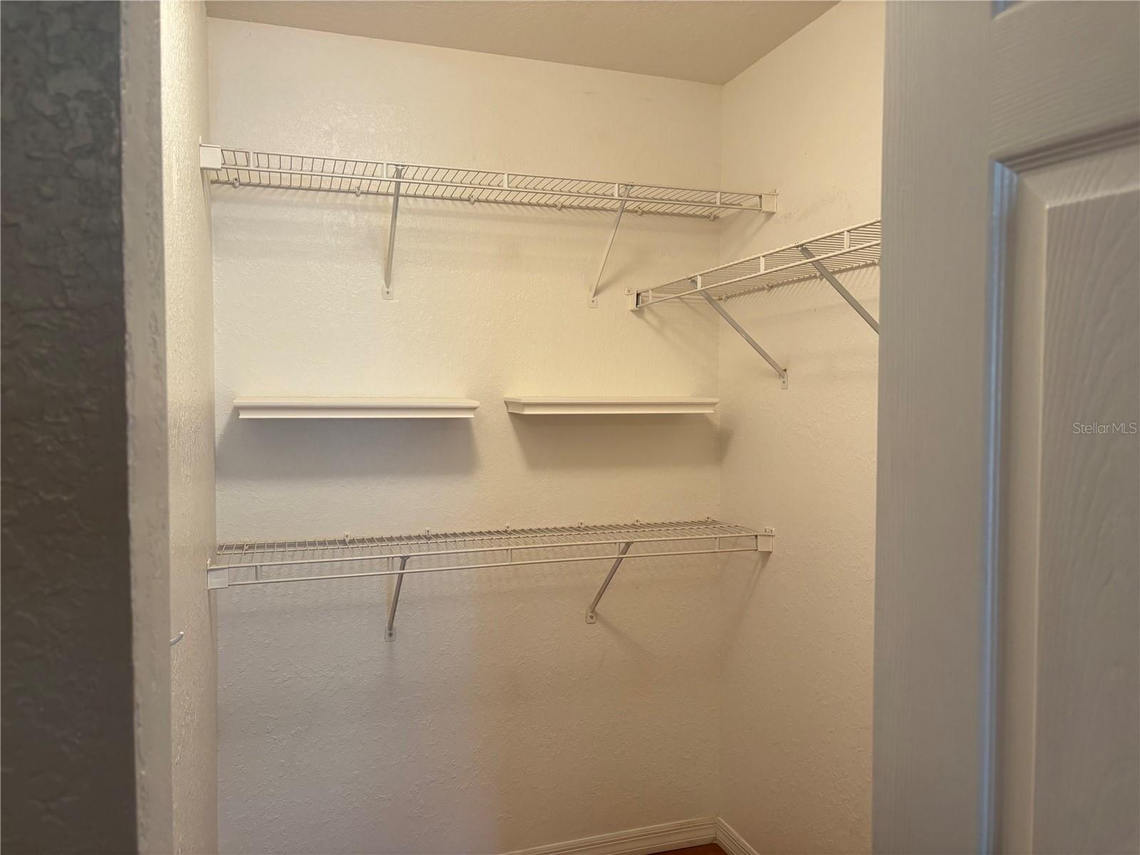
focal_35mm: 26
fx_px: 856
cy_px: 428
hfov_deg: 67.3
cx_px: 570
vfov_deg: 53.1
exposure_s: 1/60
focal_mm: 5.96
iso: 125
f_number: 1.6
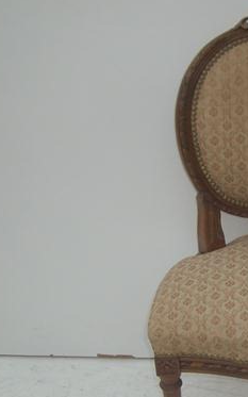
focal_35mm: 69
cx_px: 275
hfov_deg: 18.2
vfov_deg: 29.7
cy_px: 234
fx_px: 746
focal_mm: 6.2
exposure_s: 1/160
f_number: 2.7
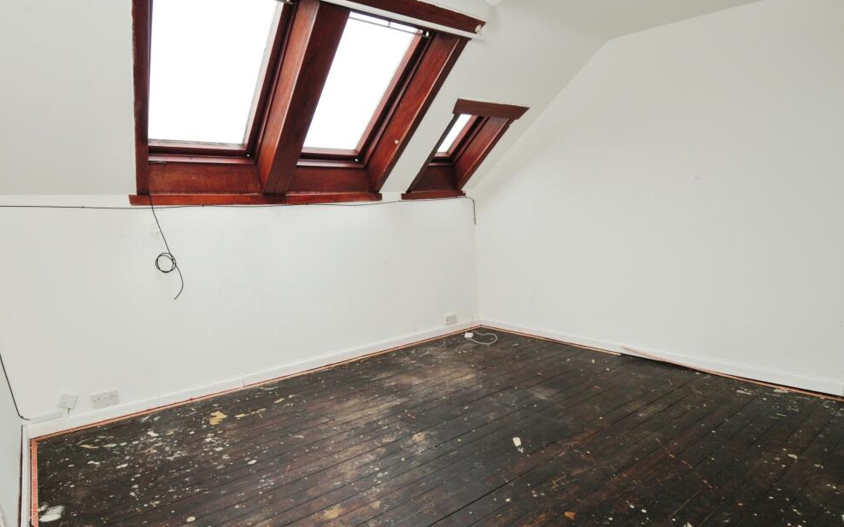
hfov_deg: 88.0
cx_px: 430
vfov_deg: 62.2
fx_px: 437
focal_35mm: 19
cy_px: 270
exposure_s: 1/15
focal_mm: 12
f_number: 7.1
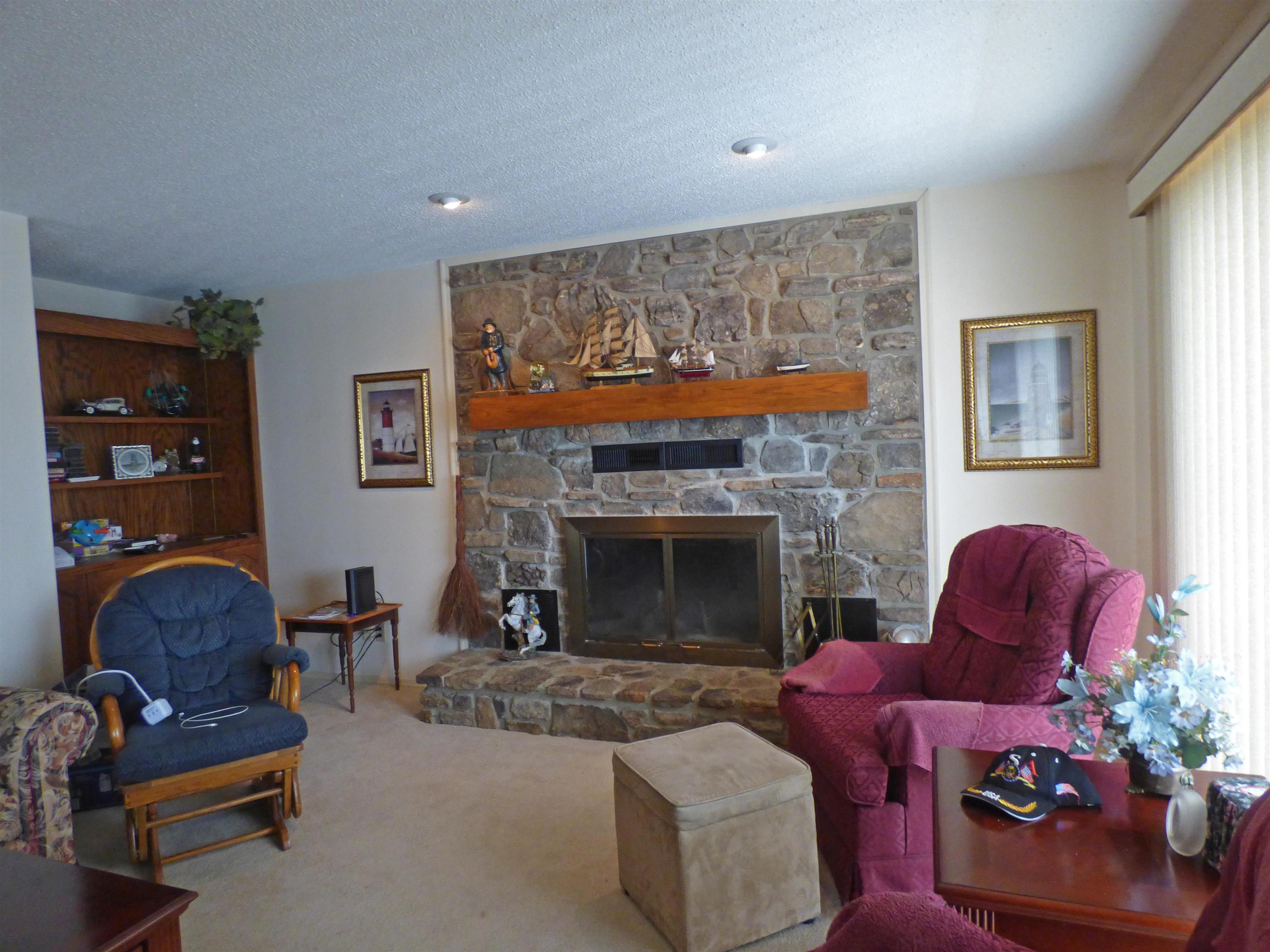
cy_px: 476
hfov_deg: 81.7
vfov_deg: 66.0
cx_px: 635
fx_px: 734
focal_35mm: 20
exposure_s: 1/50
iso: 400
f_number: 2.8
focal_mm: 3.58
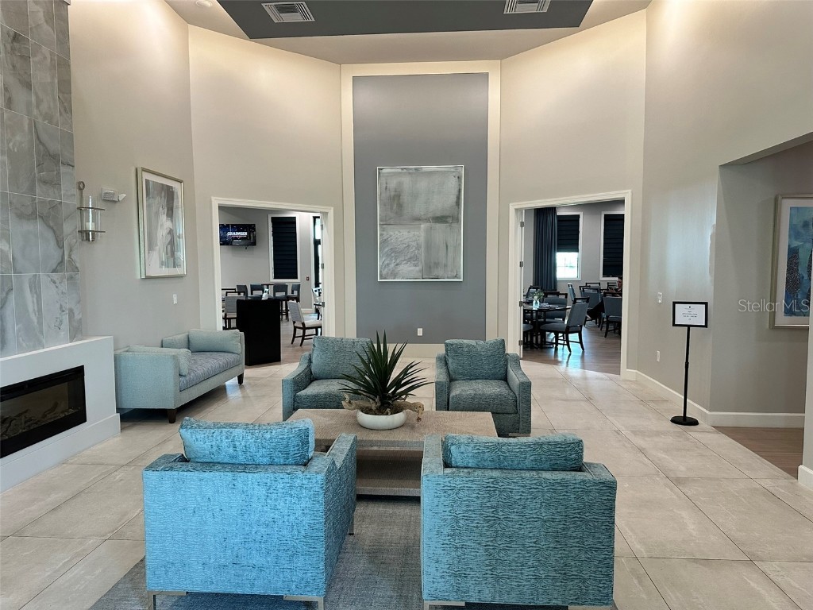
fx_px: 564
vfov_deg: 56.8
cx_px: 406
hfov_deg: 71.6
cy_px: 305
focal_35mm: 24
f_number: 1.78
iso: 200
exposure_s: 1/120
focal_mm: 6.86
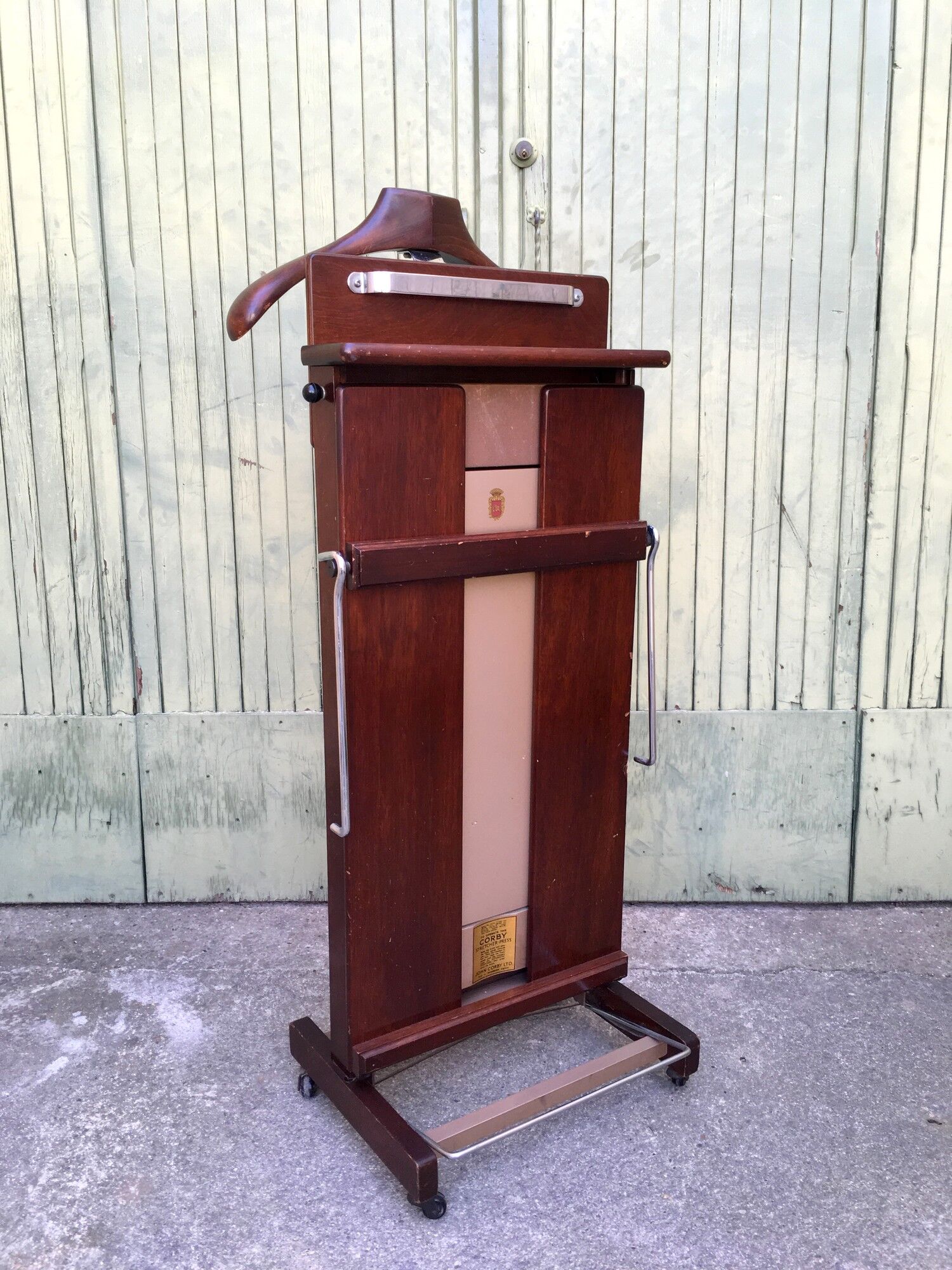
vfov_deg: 61.7
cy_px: 635
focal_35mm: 29
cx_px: 476
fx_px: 1063
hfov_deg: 48.2
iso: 40
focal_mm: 4.15
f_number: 2.2
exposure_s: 1/100
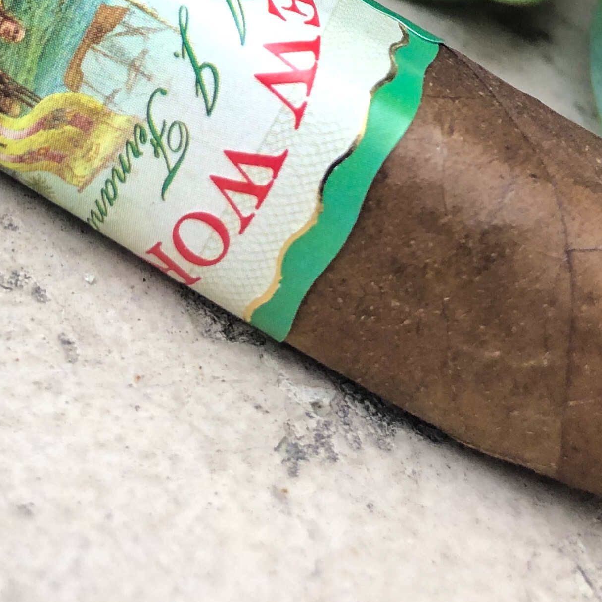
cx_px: 107
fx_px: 1613
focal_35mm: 82
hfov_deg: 20.9
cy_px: -302
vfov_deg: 18.7
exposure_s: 1/30
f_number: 1.8
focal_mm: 4
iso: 25
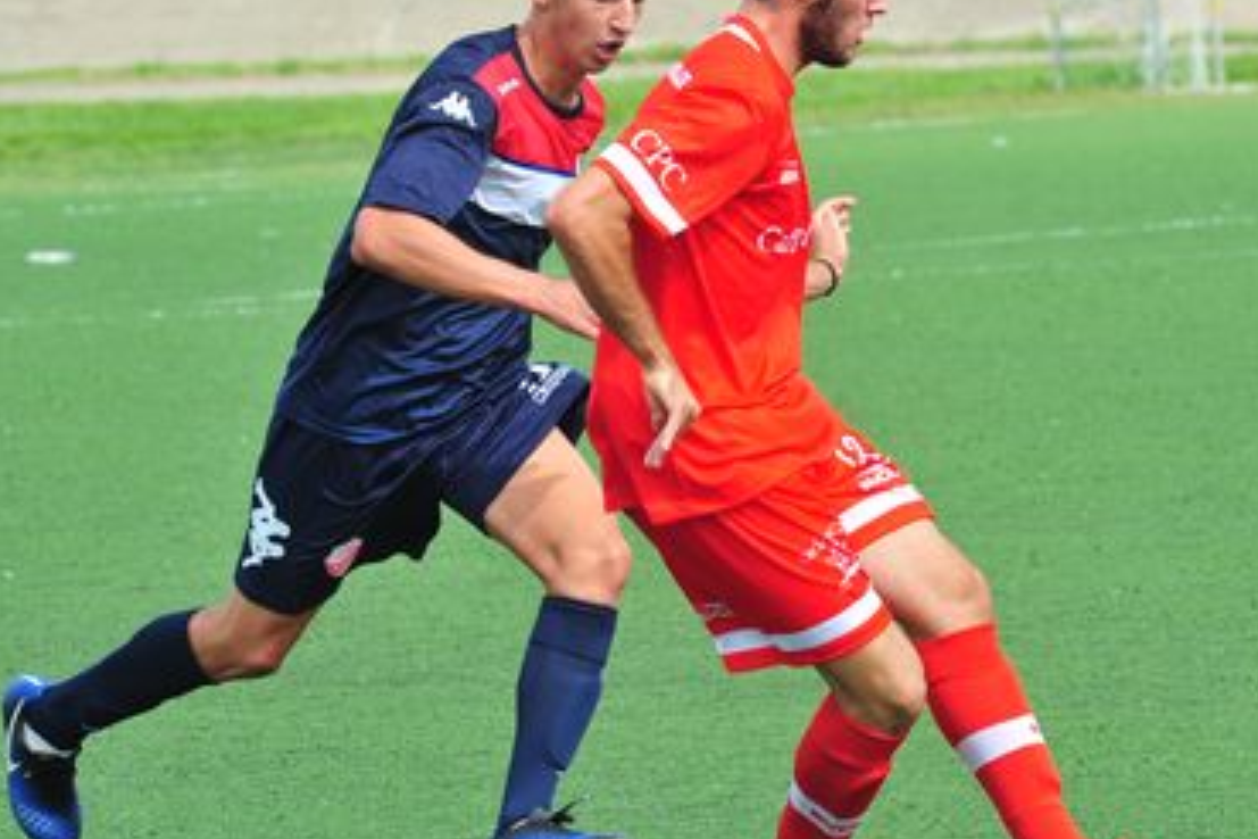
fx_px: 12125
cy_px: 385
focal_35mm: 347
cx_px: 897
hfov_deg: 5.9
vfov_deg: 4.0
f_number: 10
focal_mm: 200
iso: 1000
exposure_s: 1/1250
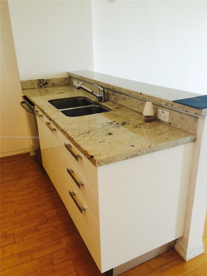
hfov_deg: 48.2
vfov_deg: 61.7
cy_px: 138
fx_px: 231
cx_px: 104
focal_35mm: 29
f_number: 2.2
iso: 32
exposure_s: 1/30
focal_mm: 4.15
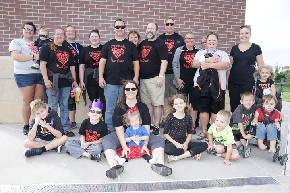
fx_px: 193
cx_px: 145
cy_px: 96
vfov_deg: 53.1
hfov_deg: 73.7
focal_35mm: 24
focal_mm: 24
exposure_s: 1/250
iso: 100
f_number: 4
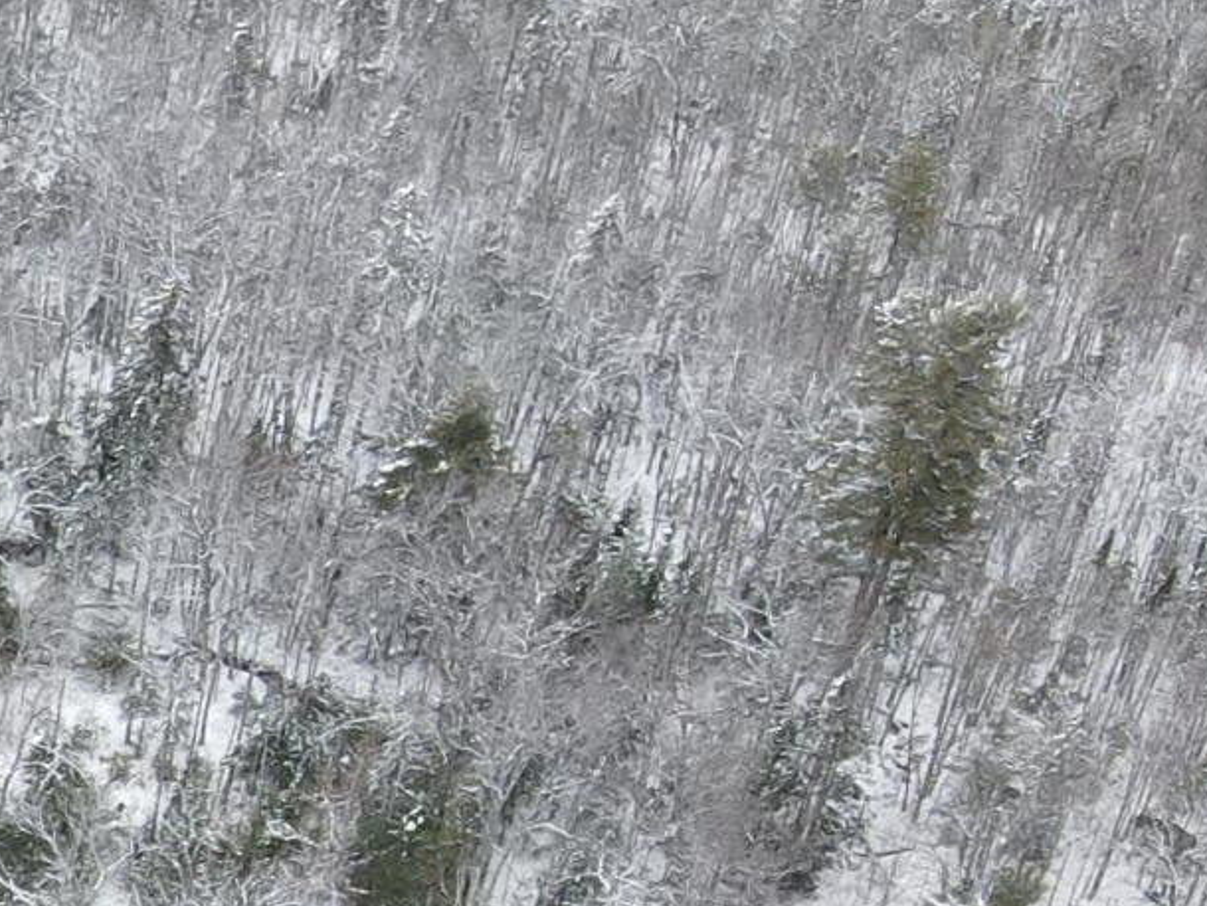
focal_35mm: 118
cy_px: 1175
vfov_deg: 12.2
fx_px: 4116
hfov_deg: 14.3
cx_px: -1116
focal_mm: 4.5
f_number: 2.8
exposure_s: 1/250
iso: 100
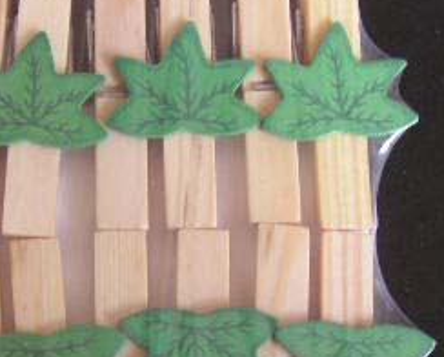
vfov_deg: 16.7
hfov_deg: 20.7
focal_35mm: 92
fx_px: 1211
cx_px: 173
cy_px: 250
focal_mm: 60
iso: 128
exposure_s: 1/10
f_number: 2.8
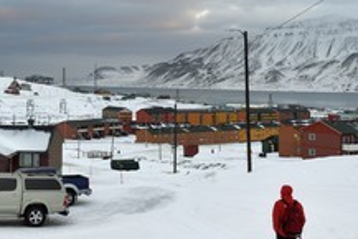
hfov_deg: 31.9
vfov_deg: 21.8
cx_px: 97
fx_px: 617
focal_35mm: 62
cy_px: 74
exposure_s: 1/80
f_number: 9
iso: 400
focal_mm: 32
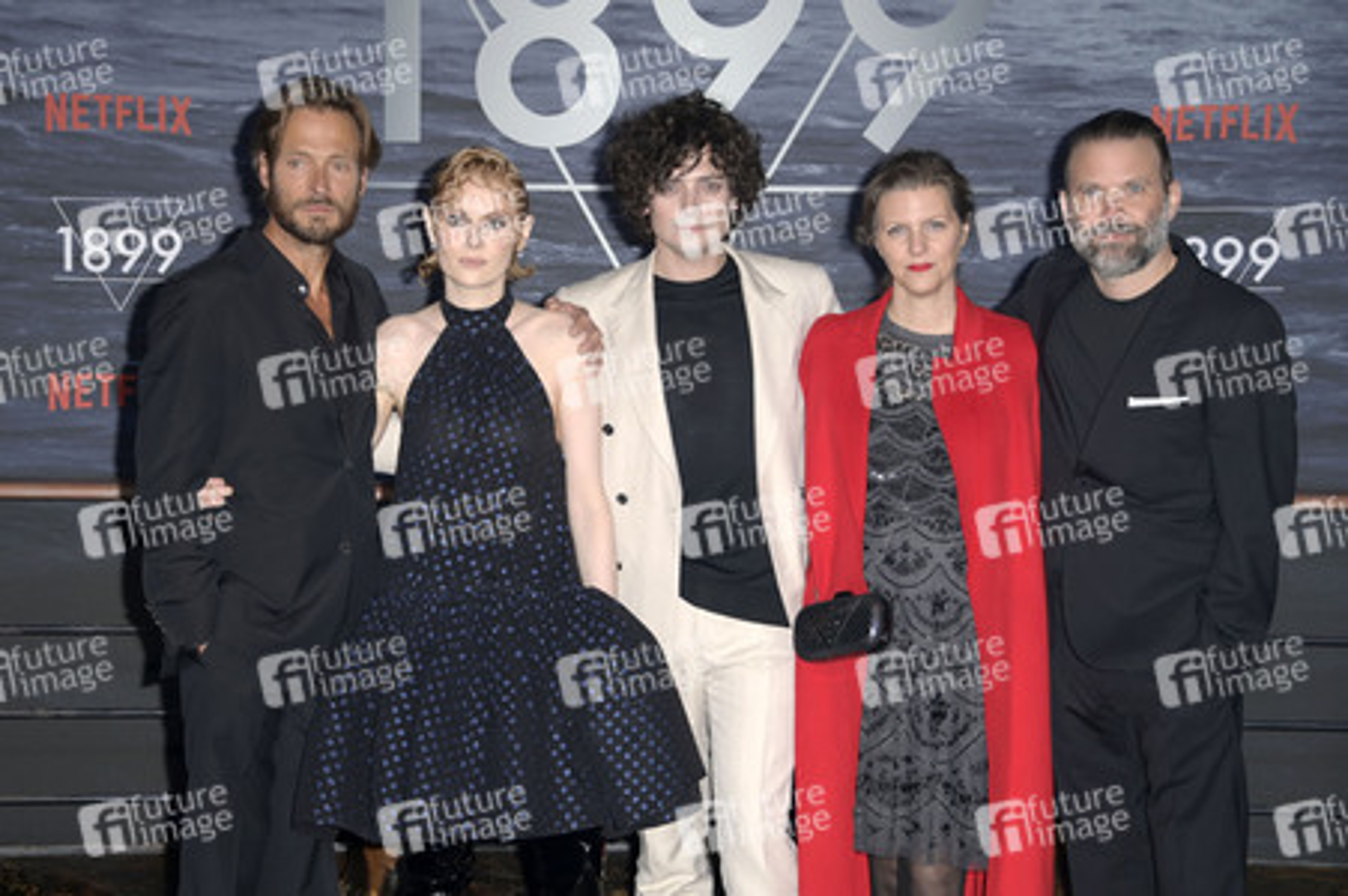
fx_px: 3367
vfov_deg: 15.2
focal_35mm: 90
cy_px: 448
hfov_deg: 22.6
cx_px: 674
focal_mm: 90
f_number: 5.6
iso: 320
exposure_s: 1/250
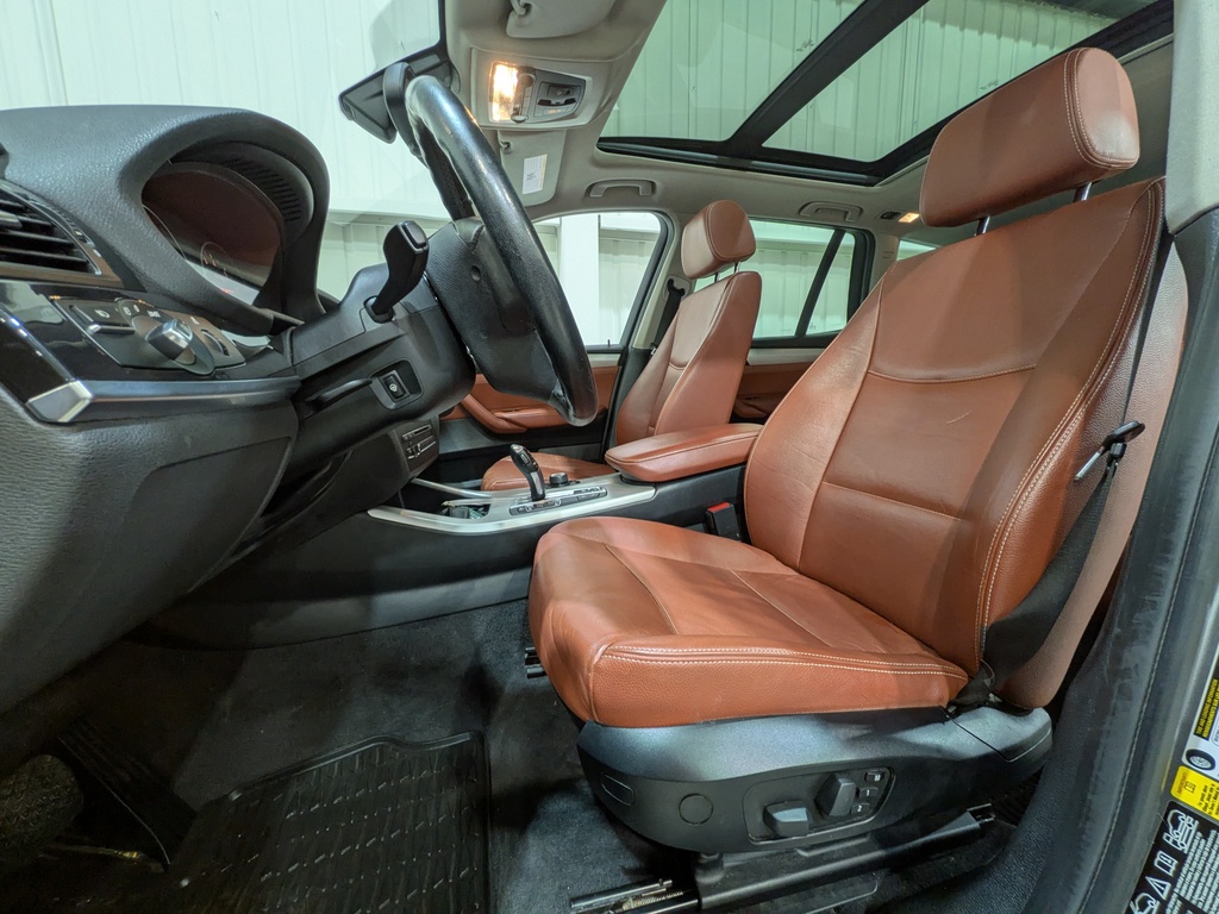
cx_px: 610
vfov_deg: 85.7
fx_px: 493
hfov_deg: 102.1
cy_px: 457
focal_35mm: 14
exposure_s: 1/40
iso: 102
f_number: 2.2
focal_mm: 1.83
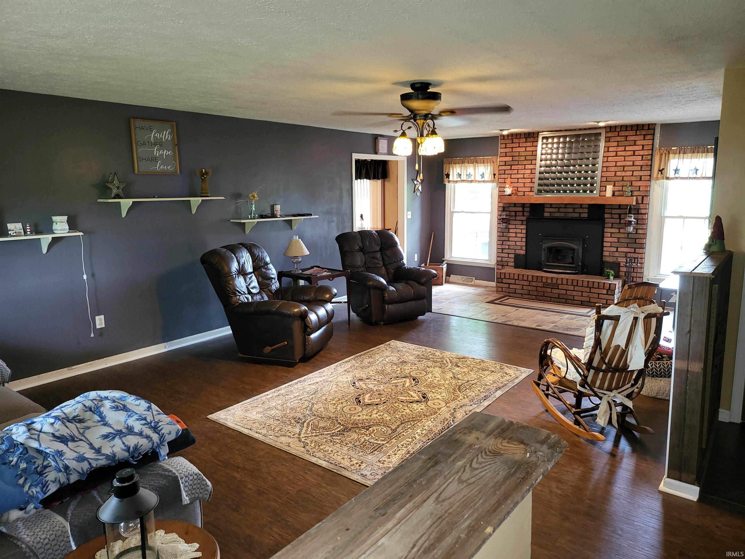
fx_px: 517
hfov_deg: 71.6
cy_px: 280
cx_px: 372
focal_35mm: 24
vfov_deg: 56.8
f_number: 1.8
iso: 125
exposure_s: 1/13.4
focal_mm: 5
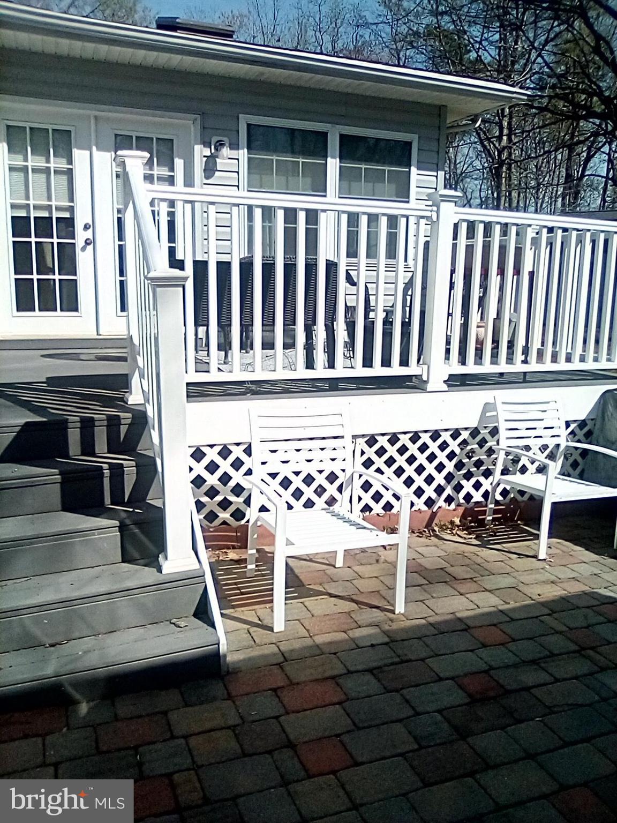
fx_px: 665
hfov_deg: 49.7
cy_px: 412
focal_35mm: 28
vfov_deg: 63.4
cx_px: 308
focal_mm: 2.27
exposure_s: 1/16667
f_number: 2.2
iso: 69
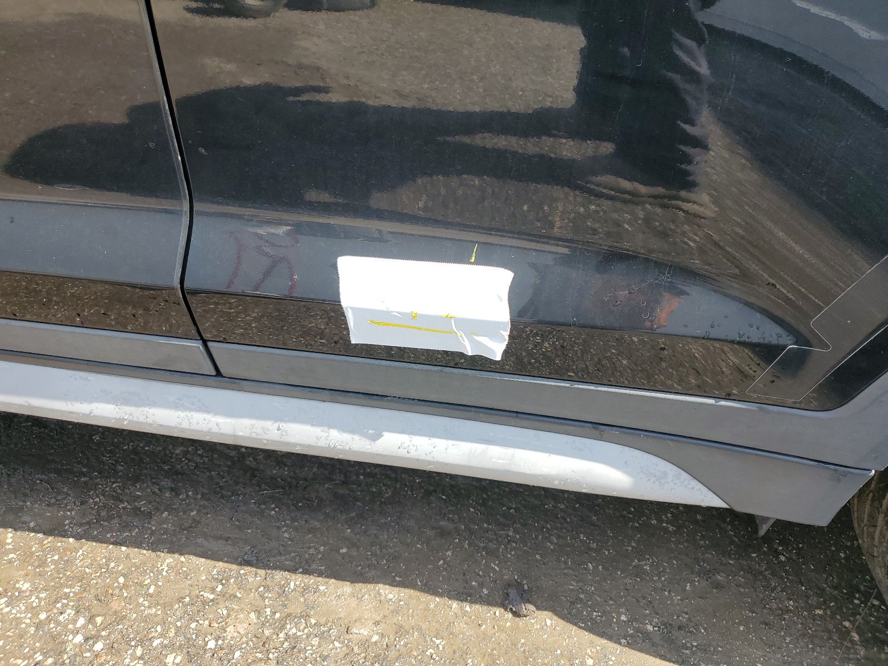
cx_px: 444
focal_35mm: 26
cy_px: 333
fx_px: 667
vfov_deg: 53.1
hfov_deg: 67.3
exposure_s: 1/667
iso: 50
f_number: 1.5
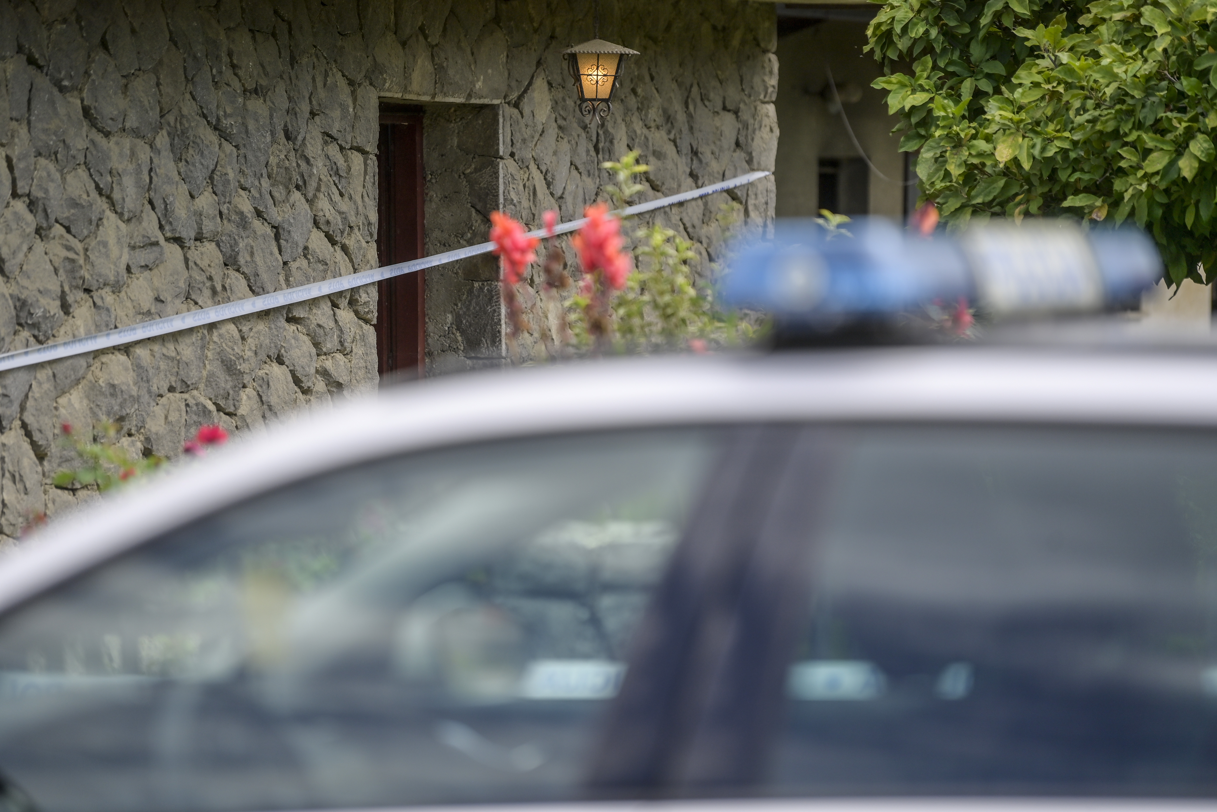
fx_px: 5746
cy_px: 406
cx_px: 608
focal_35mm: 170
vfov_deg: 8.1
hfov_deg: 12.1
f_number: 2.8
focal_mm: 170
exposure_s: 1/1600
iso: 200
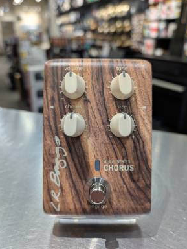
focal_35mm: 25
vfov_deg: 69.3
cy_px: 121
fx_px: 180
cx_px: 95
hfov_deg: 55.0
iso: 20
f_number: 1.68
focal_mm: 6.9
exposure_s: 1/24
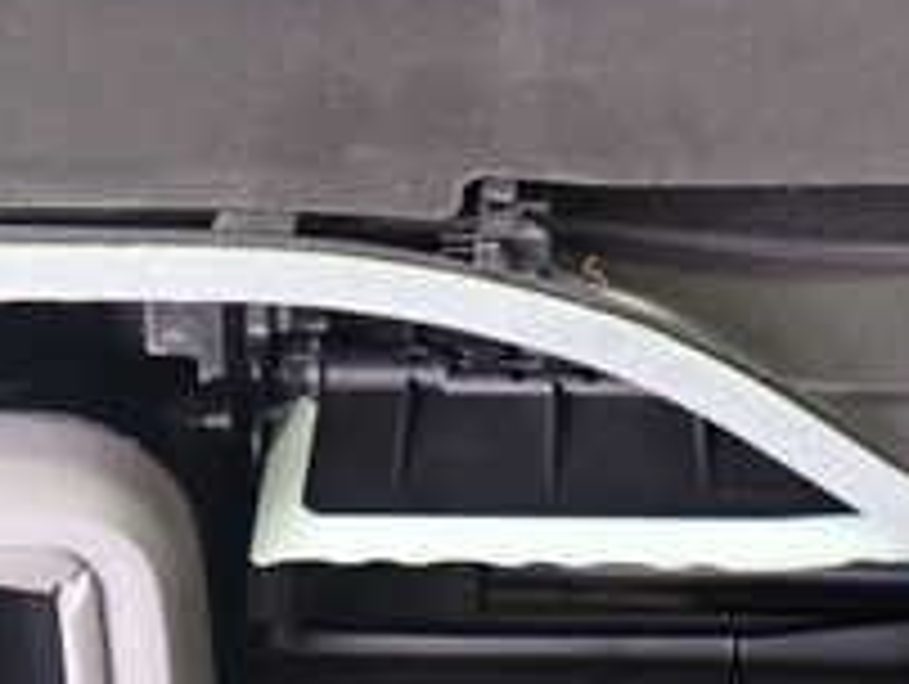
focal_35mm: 89
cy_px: 184
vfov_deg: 16.6
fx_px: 2340
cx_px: 374
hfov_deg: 22.0
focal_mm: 5.4
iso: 400
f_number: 2.3
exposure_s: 1/30
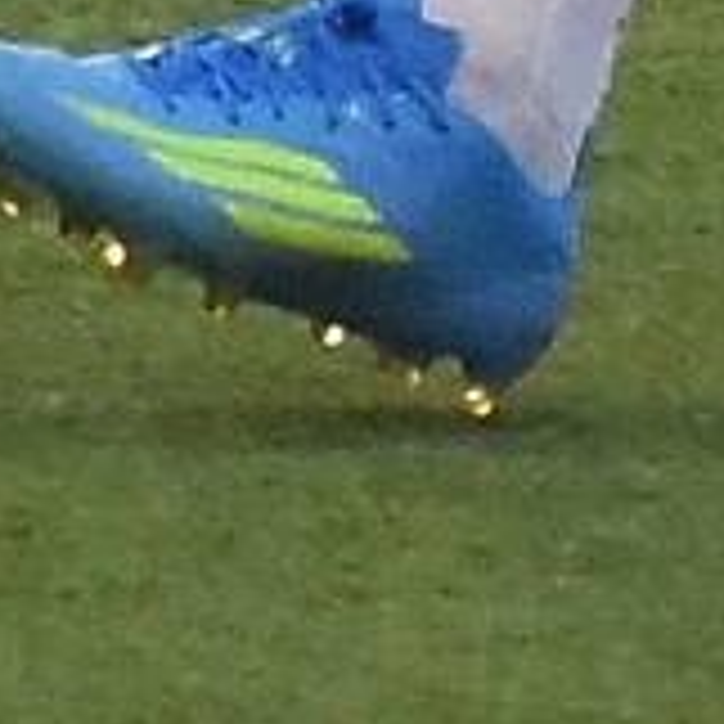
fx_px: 37720
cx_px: 1097
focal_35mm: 1594
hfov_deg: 1.1
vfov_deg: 1.1
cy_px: -2033
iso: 2000
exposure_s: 1/1000
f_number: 4
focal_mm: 105
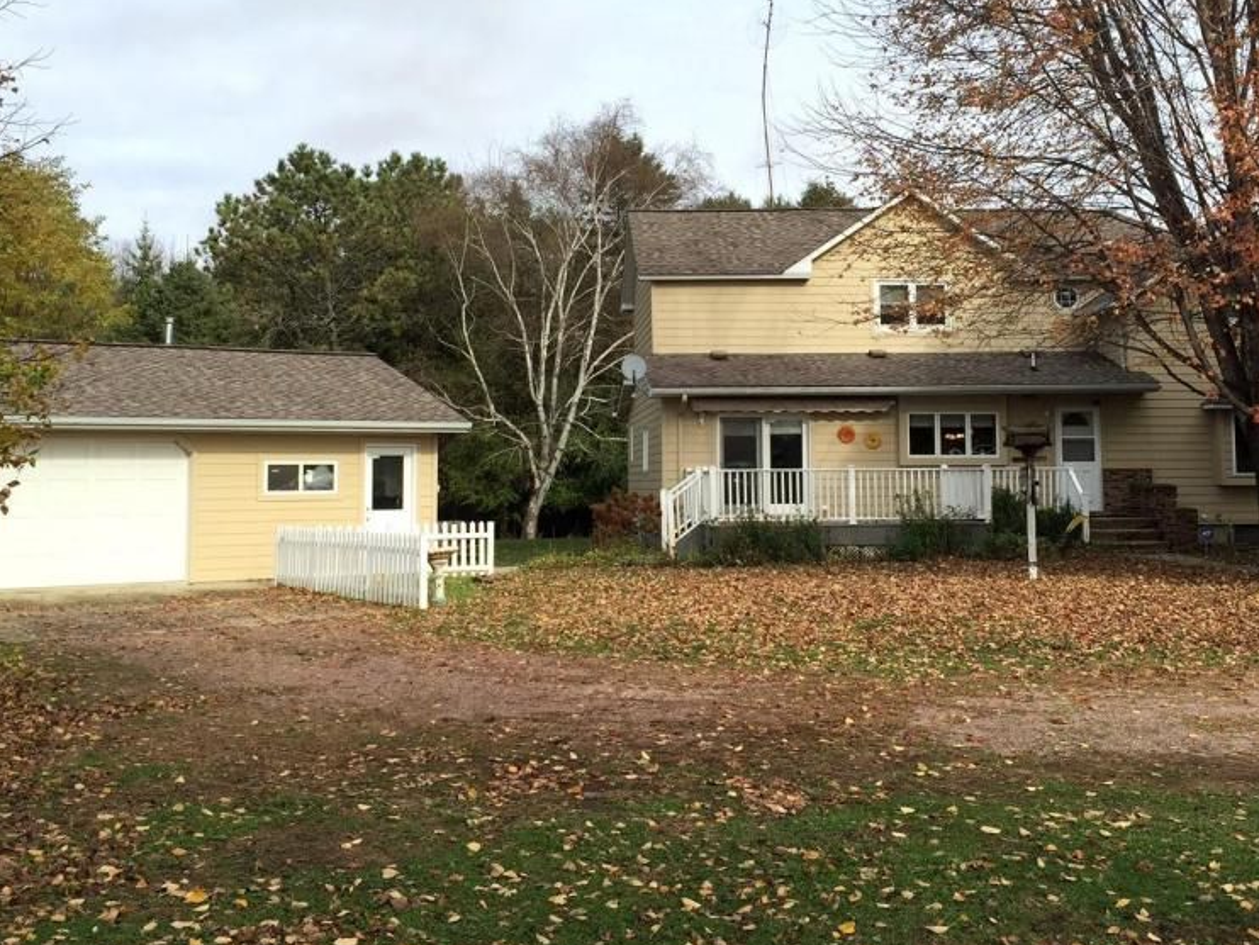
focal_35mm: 40
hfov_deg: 46.7
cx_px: 692
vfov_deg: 35.8
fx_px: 1455
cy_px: 370
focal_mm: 4.15
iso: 32
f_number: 2.2
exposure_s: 1/942
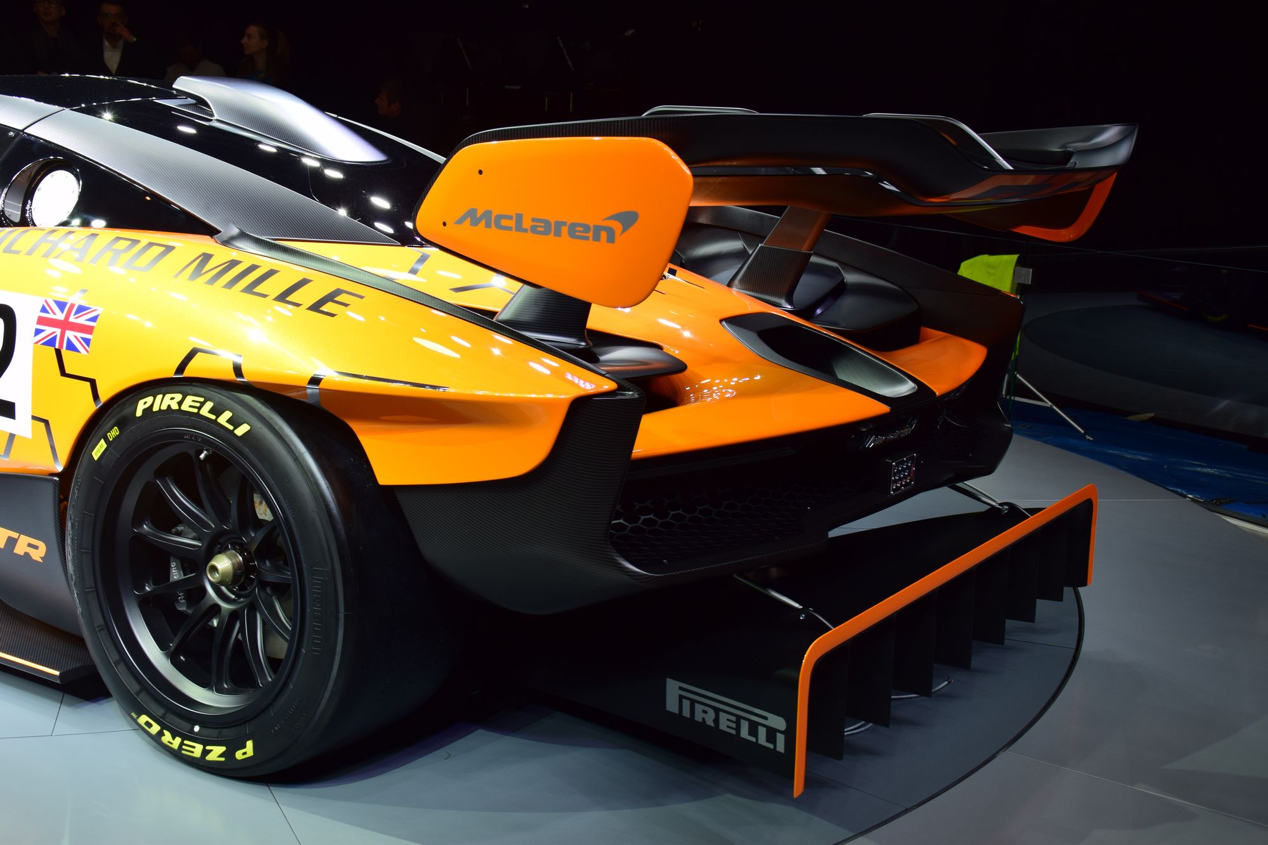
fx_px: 1690
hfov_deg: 41.1
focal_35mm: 48
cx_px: 634
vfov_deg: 28.1
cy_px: 422
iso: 200
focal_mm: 32
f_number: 10
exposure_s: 1/125
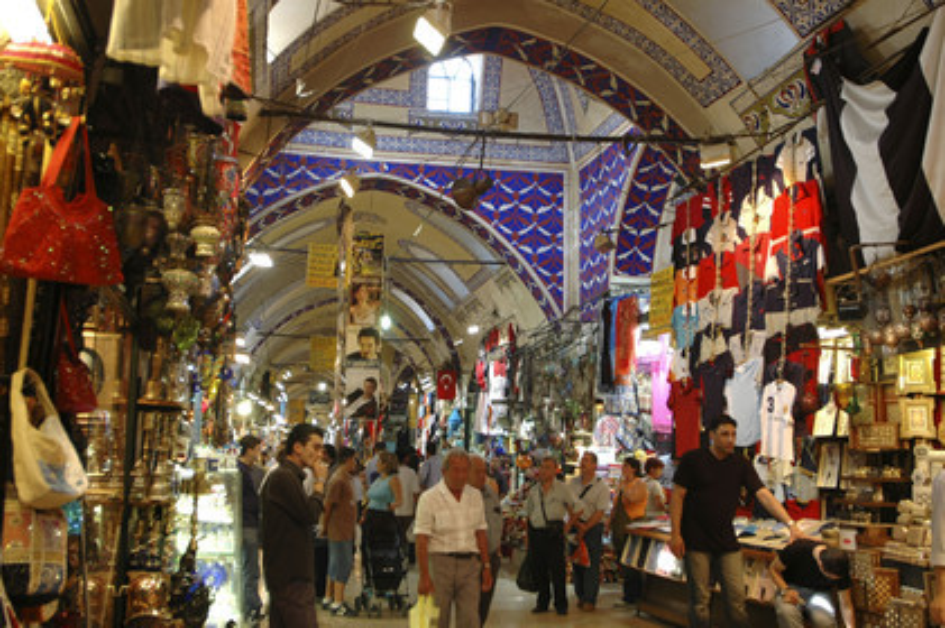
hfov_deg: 53.2
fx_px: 944
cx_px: 472
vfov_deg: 36.8
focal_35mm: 36
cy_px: 314
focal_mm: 24
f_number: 2.8
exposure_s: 1/30
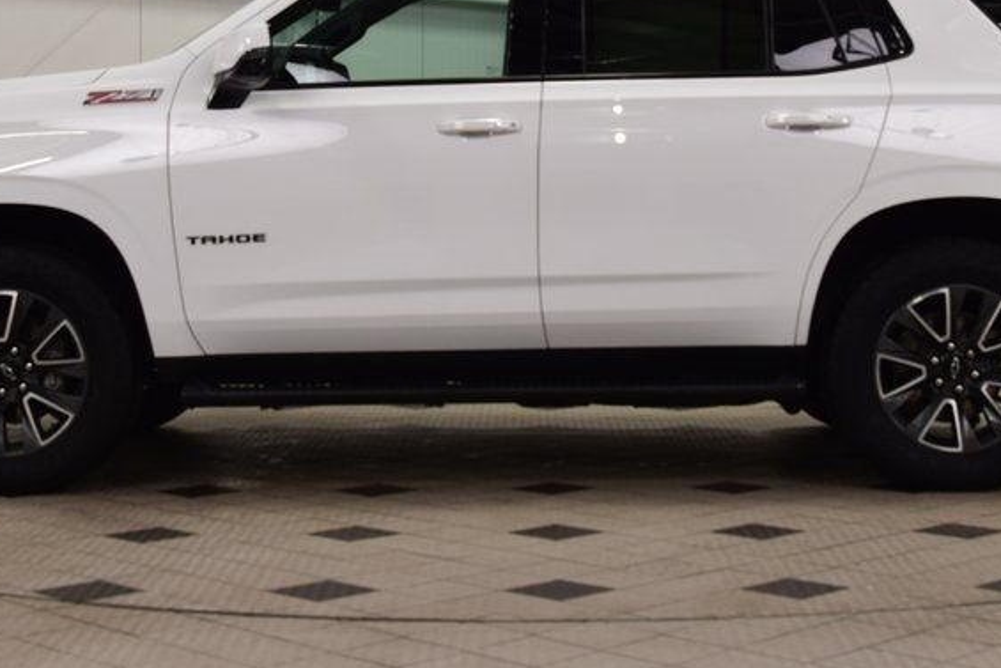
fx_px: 2194
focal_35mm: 79
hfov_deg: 25.7
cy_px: 215
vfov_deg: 17.3
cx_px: 540
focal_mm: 29
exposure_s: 1/30
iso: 400
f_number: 7.1
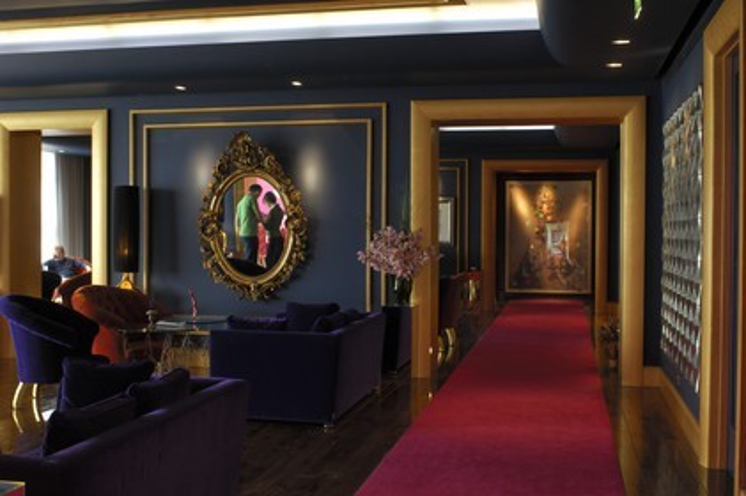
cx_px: 373
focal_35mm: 42
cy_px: 248
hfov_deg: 46.4
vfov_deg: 31.8
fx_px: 870
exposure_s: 1/1.43
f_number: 8
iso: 100
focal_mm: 28
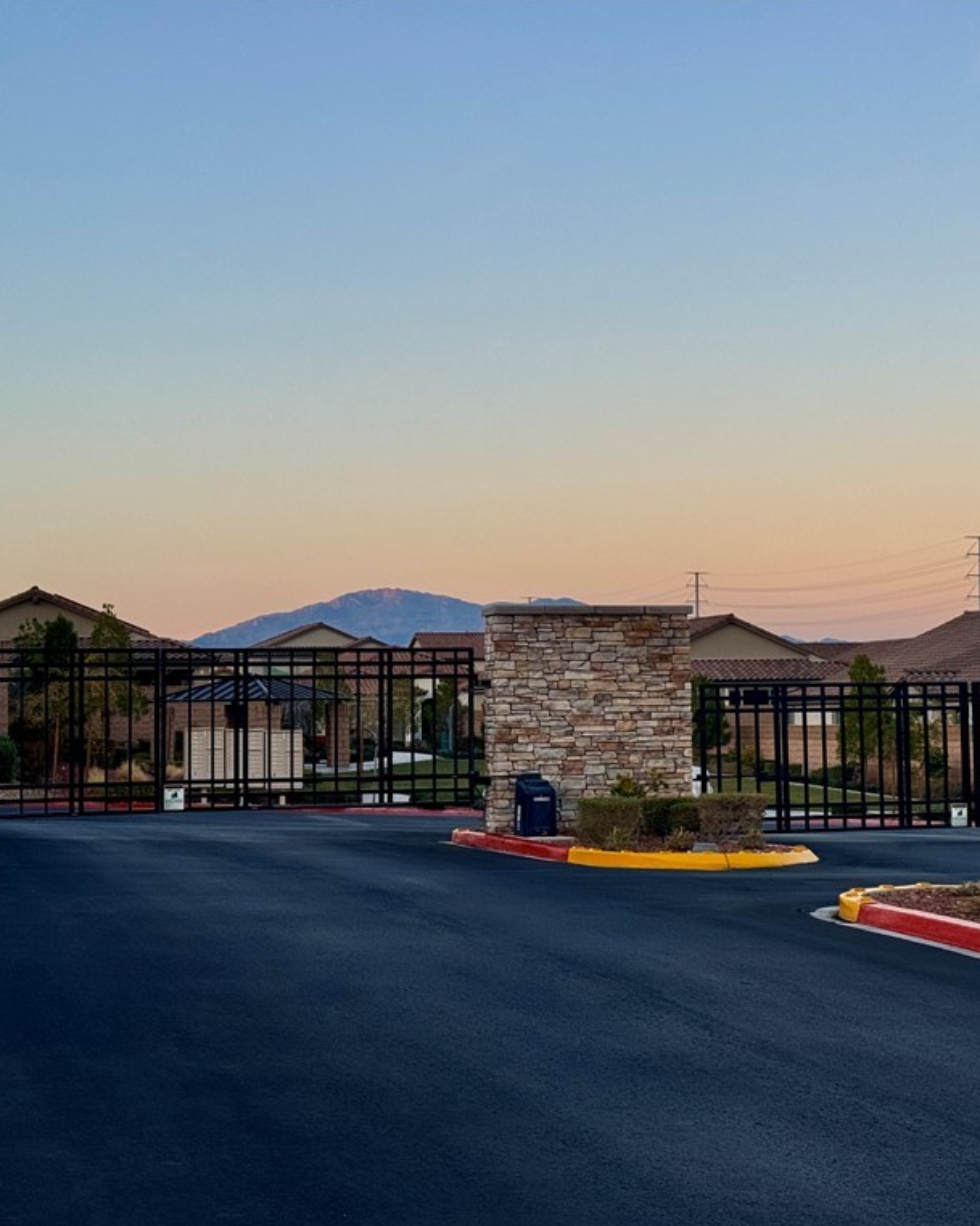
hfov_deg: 24.1
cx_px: 626
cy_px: 615
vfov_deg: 30.0
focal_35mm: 63
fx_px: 2285
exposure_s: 1/414
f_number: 1.78
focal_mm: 6.76
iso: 64
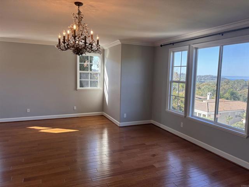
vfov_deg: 53.1
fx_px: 187
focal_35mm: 26
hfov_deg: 67.3
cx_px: 124
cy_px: 94
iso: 50
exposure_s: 1/170
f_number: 1.6
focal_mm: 5.96
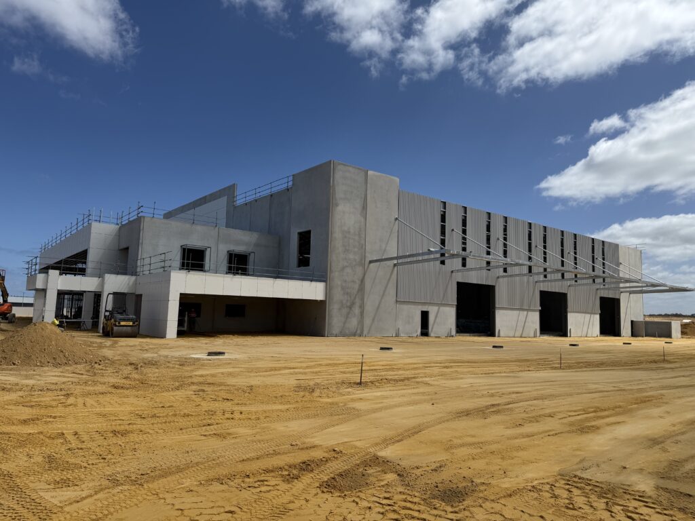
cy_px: 260
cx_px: 348
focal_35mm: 24
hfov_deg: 71.6
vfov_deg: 56.8
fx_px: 482
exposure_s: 1/9091
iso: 80
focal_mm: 6.76
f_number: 1.78
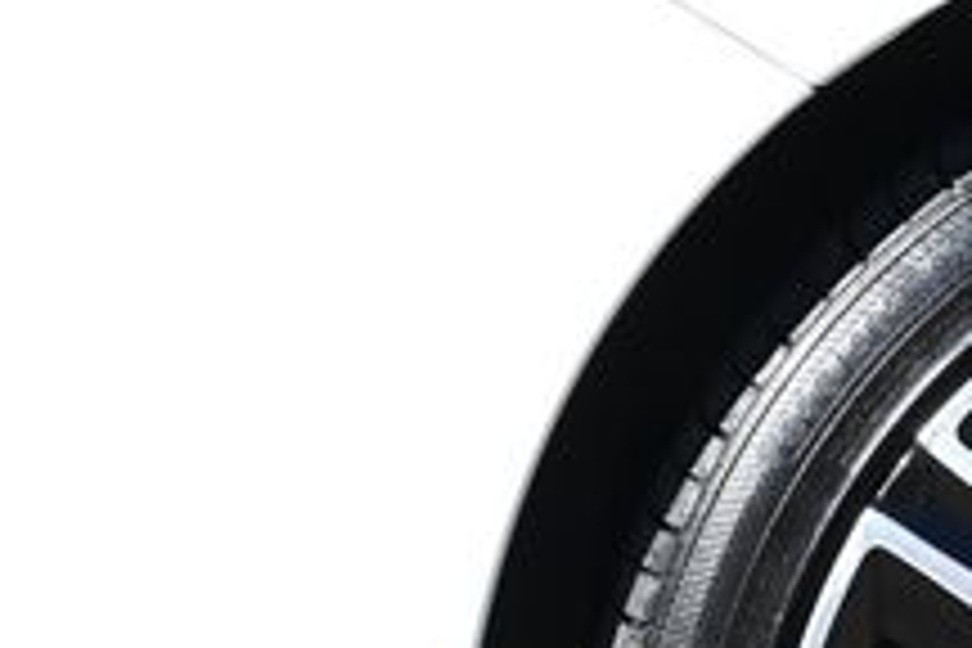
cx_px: 1368
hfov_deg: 13.7
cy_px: 952
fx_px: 3834
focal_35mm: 142
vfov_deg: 9.4
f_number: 13
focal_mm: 48
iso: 200
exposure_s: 1/60
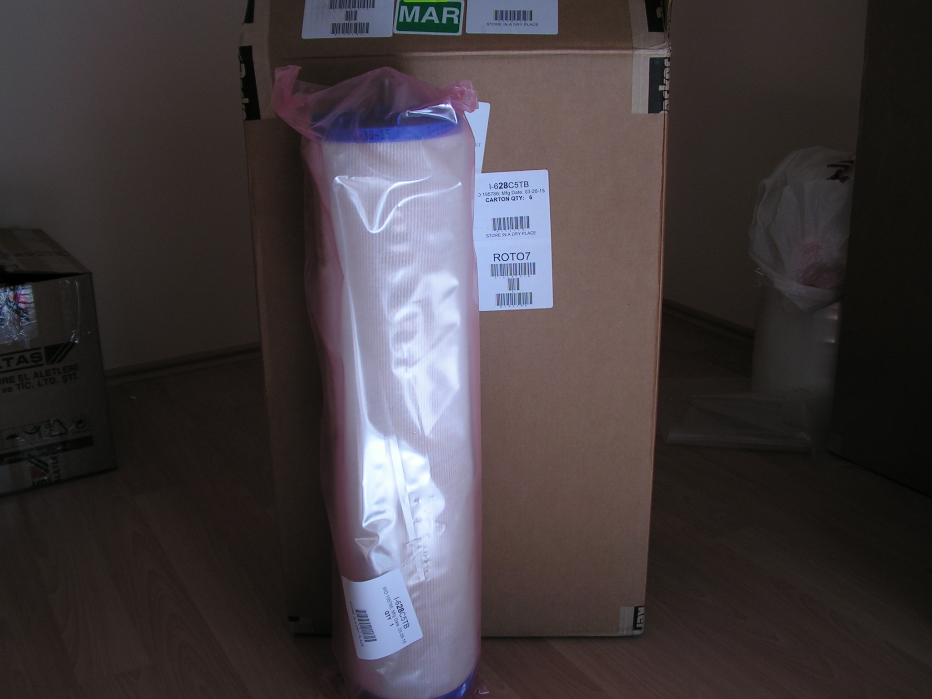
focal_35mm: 36
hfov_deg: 51.4
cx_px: 466
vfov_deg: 39.7
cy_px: 350
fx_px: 969
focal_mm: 6
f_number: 3.2
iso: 64
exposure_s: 1/80
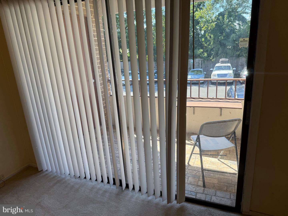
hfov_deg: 71.6
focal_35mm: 24
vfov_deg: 56.8
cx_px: 144
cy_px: 108
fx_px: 200
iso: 100
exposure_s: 1/607
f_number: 1.78
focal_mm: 6.76
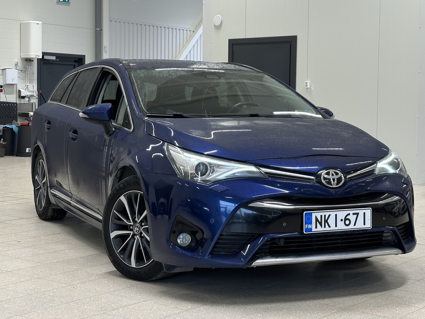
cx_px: 234
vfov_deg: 22.9
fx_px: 786
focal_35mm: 64
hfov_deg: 30.2
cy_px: 132
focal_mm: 6.86
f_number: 1.78
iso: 80
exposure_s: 1/80
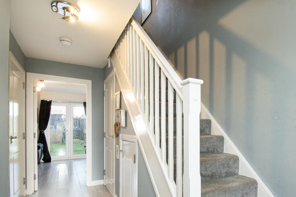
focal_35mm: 21
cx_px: 177
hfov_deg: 80.3
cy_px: 123
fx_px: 173
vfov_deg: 58.7
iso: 320
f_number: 8
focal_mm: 10
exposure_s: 1/2
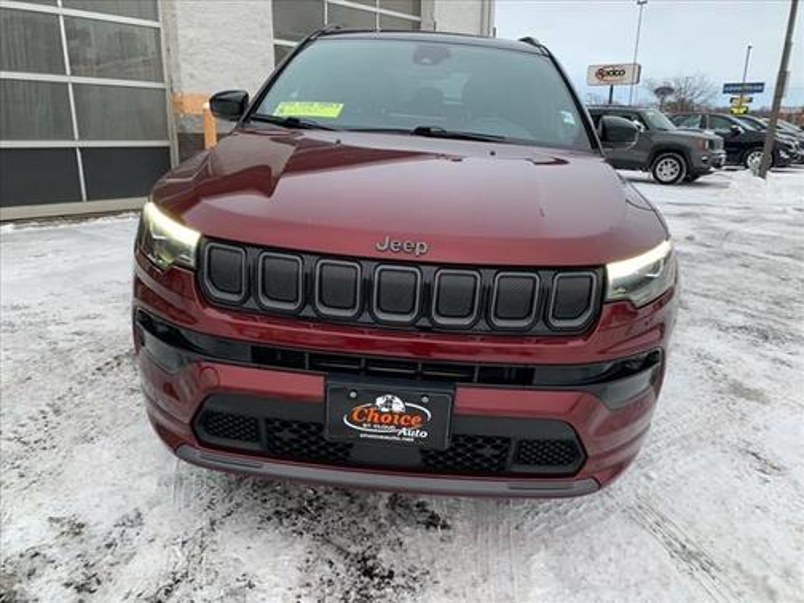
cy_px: 302
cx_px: 402
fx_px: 604
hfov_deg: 67.3
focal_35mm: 26
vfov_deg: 53.1
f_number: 1.8
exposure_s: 1/122
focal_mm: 4.25
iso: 25
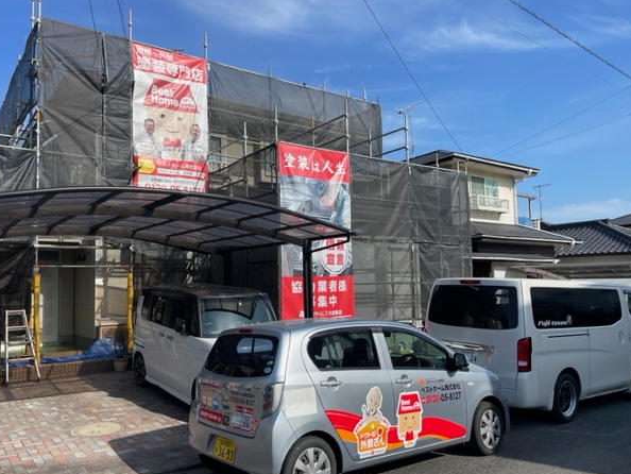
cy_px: 252
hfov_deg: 63.4
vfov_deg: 49.7
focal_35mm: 28
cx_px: 297
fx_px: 511
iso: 32
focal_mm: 4.2
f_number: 1.6
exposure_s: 1/3401
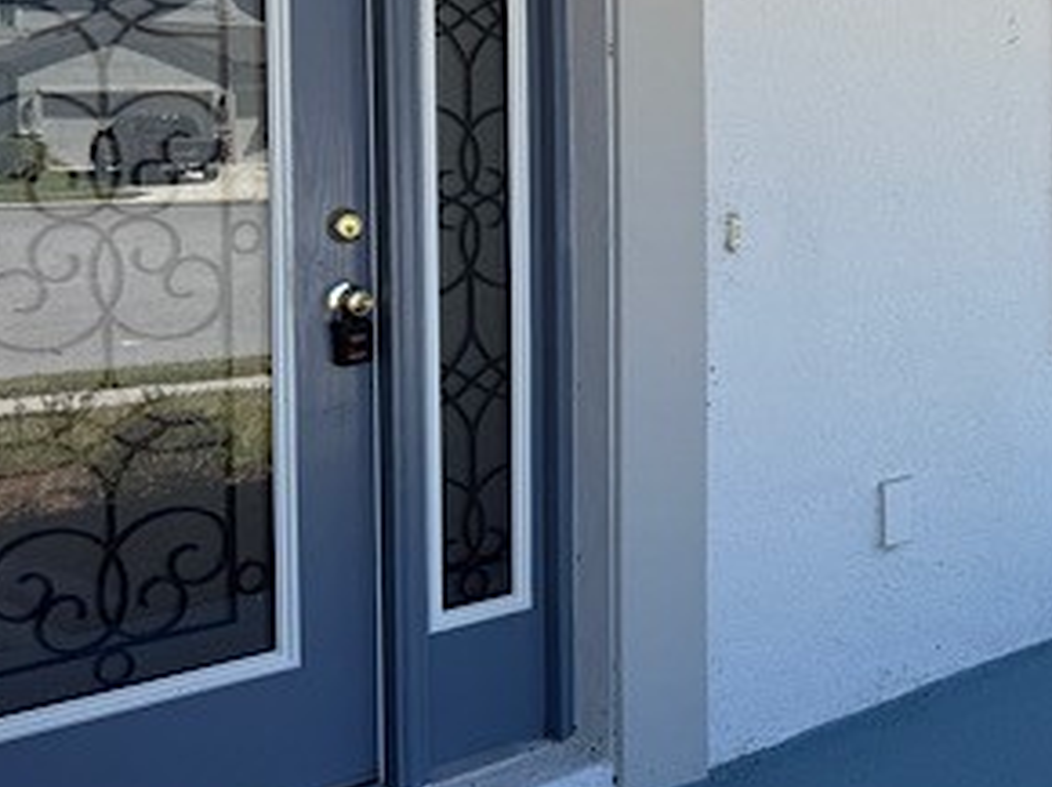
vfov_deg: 26.9
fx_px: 1609
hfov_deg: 33.5
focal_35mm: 53
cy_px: 145
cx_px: 1019
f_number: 1.78
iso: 100
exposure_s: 1/1410
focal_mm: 6.76
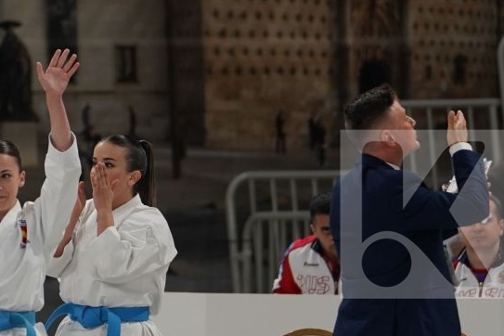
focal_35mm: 663
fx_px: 9281
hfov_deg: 3.1
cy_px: 214
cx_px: 112
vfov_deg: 2.1
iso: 640
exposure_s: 1/500
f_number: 2.8
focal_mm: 200
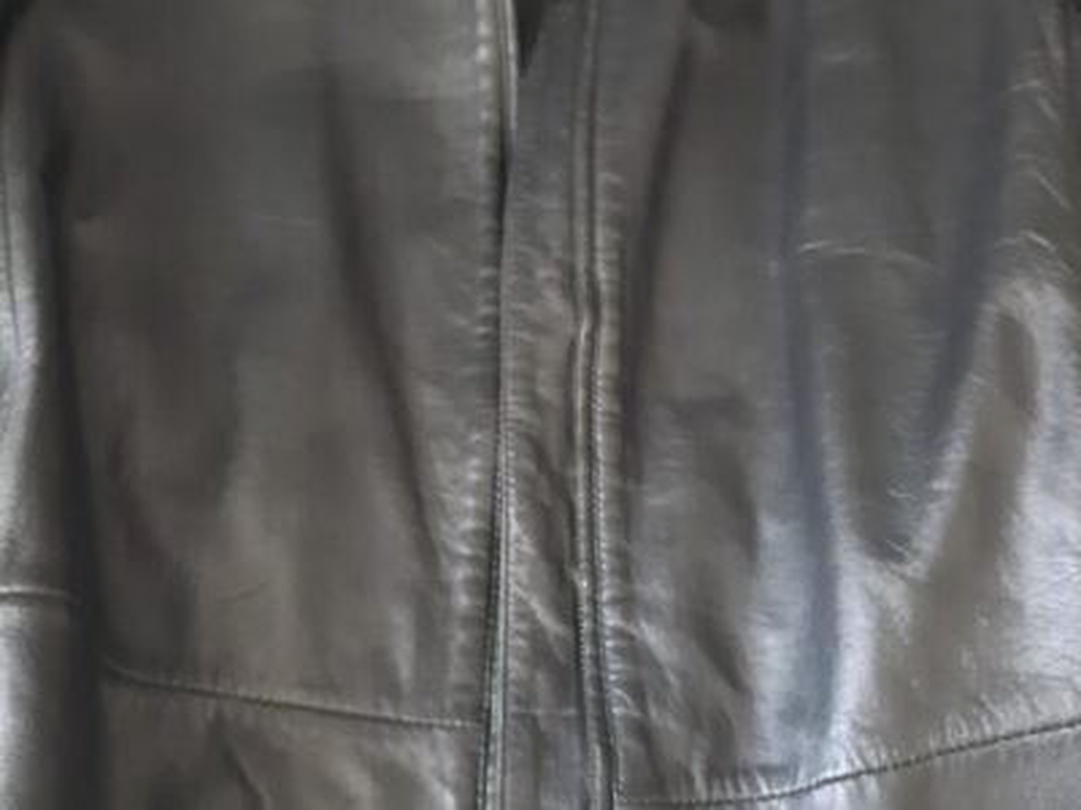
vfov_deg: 54.9
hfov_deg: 69.4
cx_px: 540
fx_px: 781
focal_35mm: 25
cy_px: 405
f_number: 2
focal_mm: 4.6
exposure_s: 1/10
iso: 1250
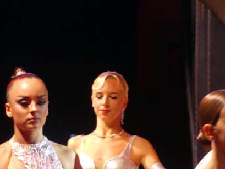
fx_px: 2360
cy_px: 109
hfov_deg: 5.5
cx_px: 153
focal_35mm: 363
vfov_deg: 4.1
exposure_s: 1/80
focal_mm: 35.6
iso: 640
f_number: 2.8
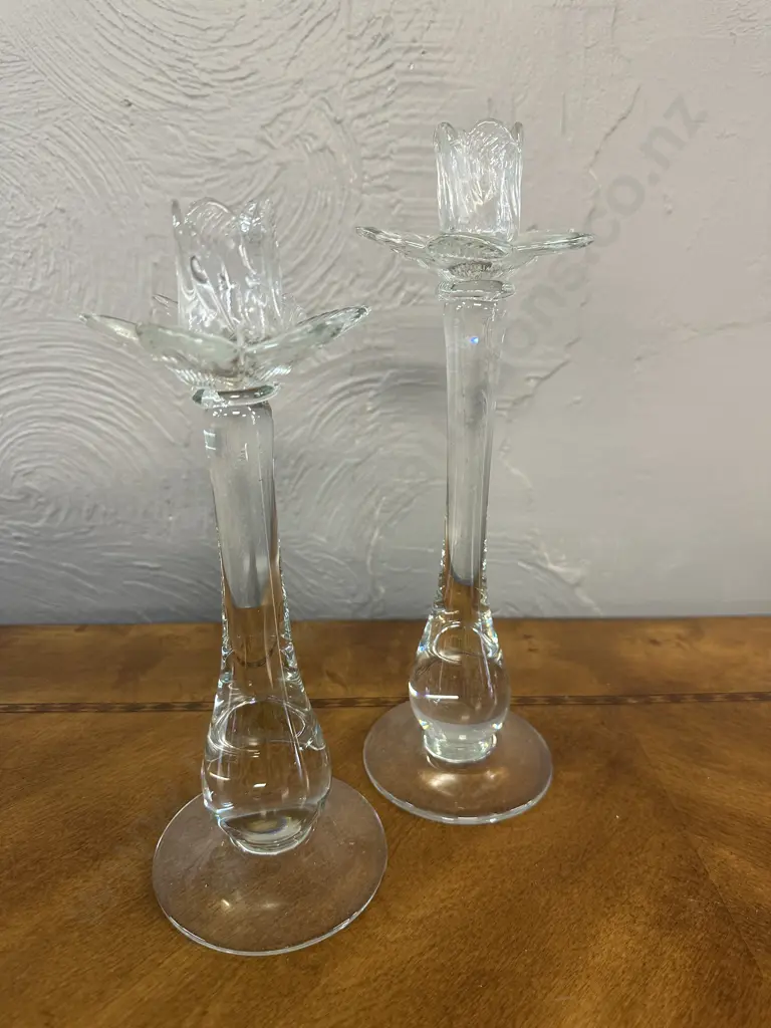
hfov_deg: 56.8
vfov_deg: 71.6
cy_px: 514
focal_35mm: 24
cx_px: 386
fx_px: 713
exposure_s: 1/50
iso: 200
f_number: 1.78
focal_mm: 6.86
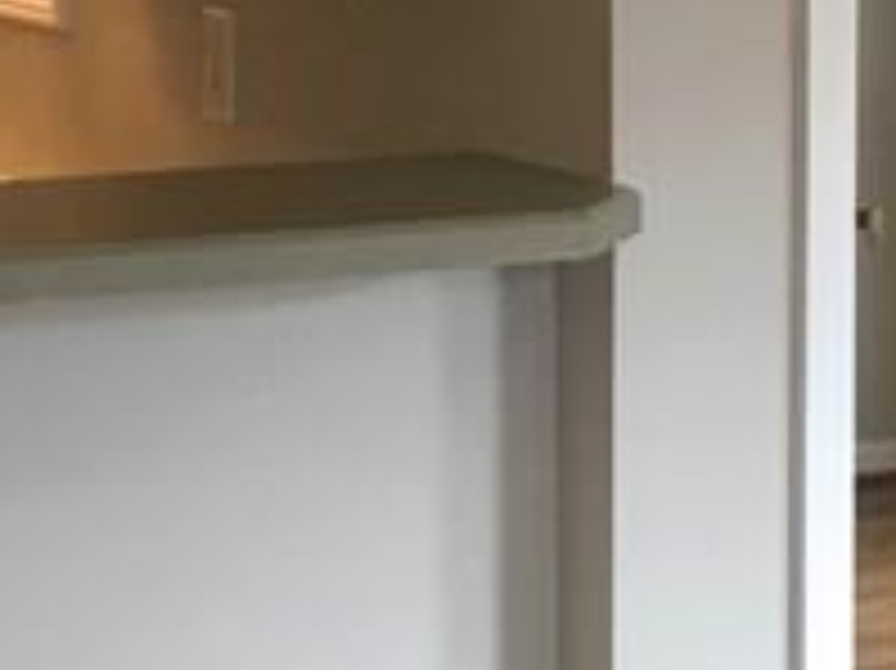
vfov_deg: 9.9
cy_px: 54
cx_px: 563
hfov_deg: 13.2
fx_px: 3854
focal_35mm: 149
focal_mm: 4.15
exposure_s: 1/30
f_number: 2.2
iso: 40
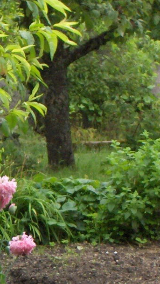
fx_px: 2090
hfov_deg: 4.3
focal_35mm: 277
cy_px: 268
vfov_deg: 7.8
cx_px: -182
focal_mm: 15.8
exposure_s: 1/130
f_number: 4.7
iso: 200
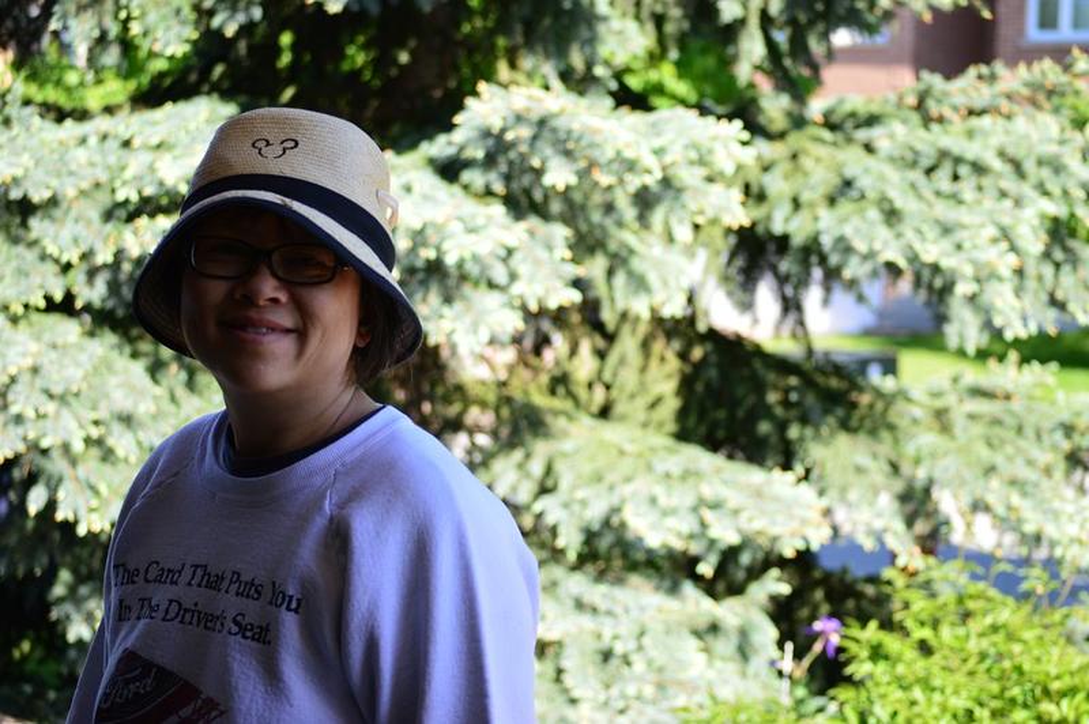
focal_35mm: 82
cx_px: 544
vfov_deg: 16.5
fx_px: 2494
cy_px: 362
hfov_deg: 24.6
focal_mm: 55
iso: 100
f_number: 4
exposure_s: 1/125
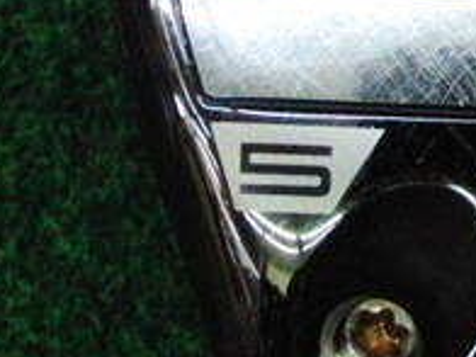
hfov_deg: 15.8
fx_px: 1664
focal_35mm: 121
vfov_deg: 11.9
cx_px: 529
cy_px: -107
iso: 3200
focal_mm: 6.42
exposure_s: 1/800
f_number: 3.6
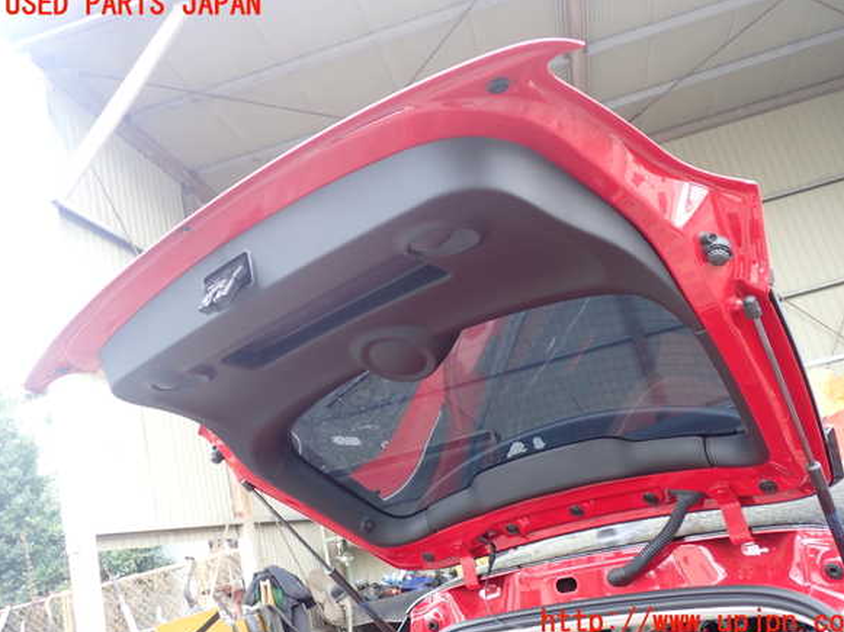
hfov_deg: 58.4
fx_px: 755
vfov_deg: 45.4
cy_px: 314
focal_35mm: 31
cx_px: 433
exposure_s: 1/80
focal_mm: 5.4
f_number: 2.3
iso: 100
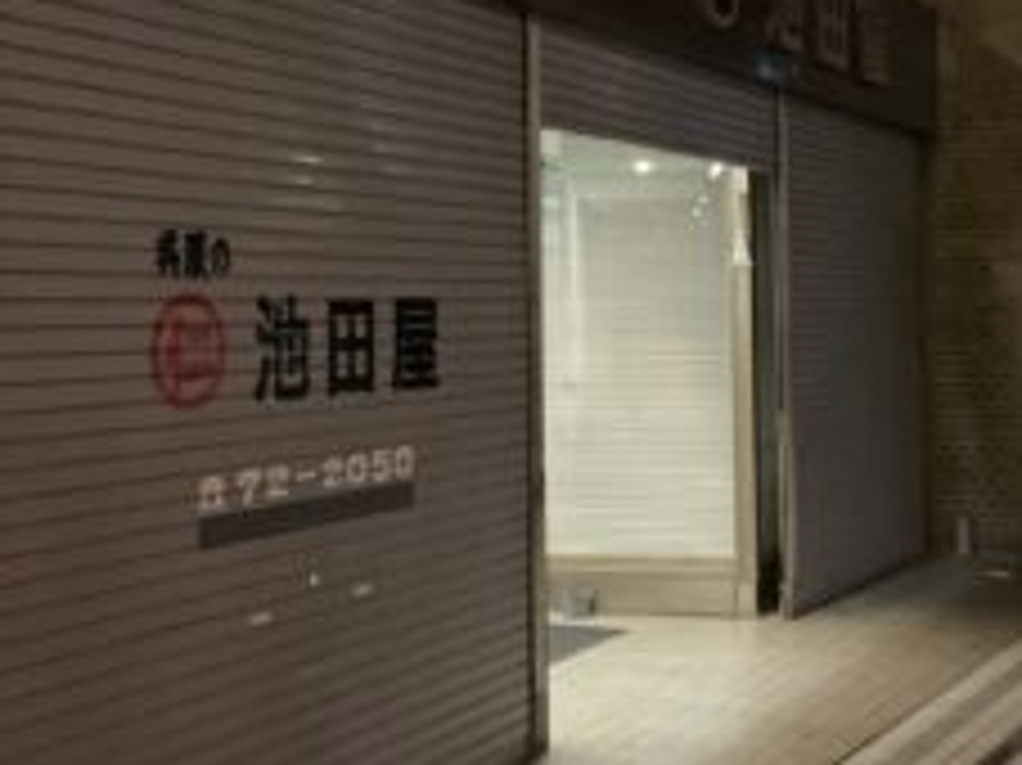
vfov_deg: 31.4
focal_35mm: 46
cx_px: 630
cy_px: 297
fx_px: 1357
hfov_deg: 41.0
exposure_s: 1/17
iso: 500
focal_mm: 3
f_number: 1.8
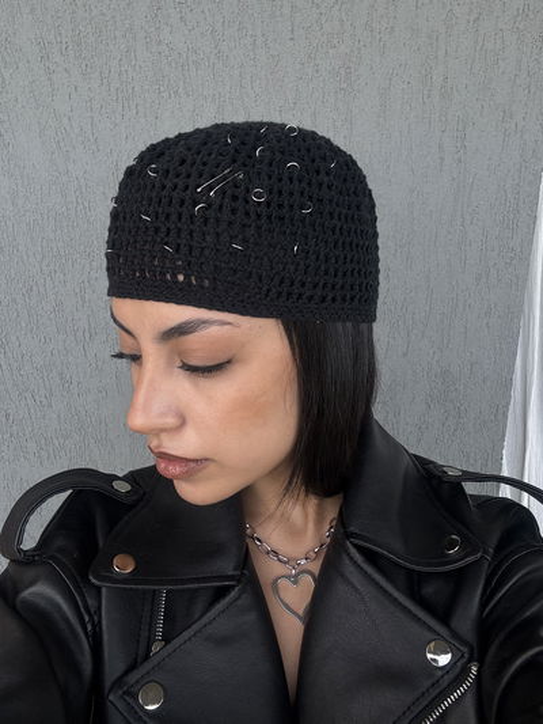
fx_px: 627
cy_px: 362
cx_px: 272
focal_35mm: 30
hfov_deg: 46.8
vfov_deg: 60.0
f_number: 1.9
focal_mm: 2.69
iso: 25
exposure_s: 1/239
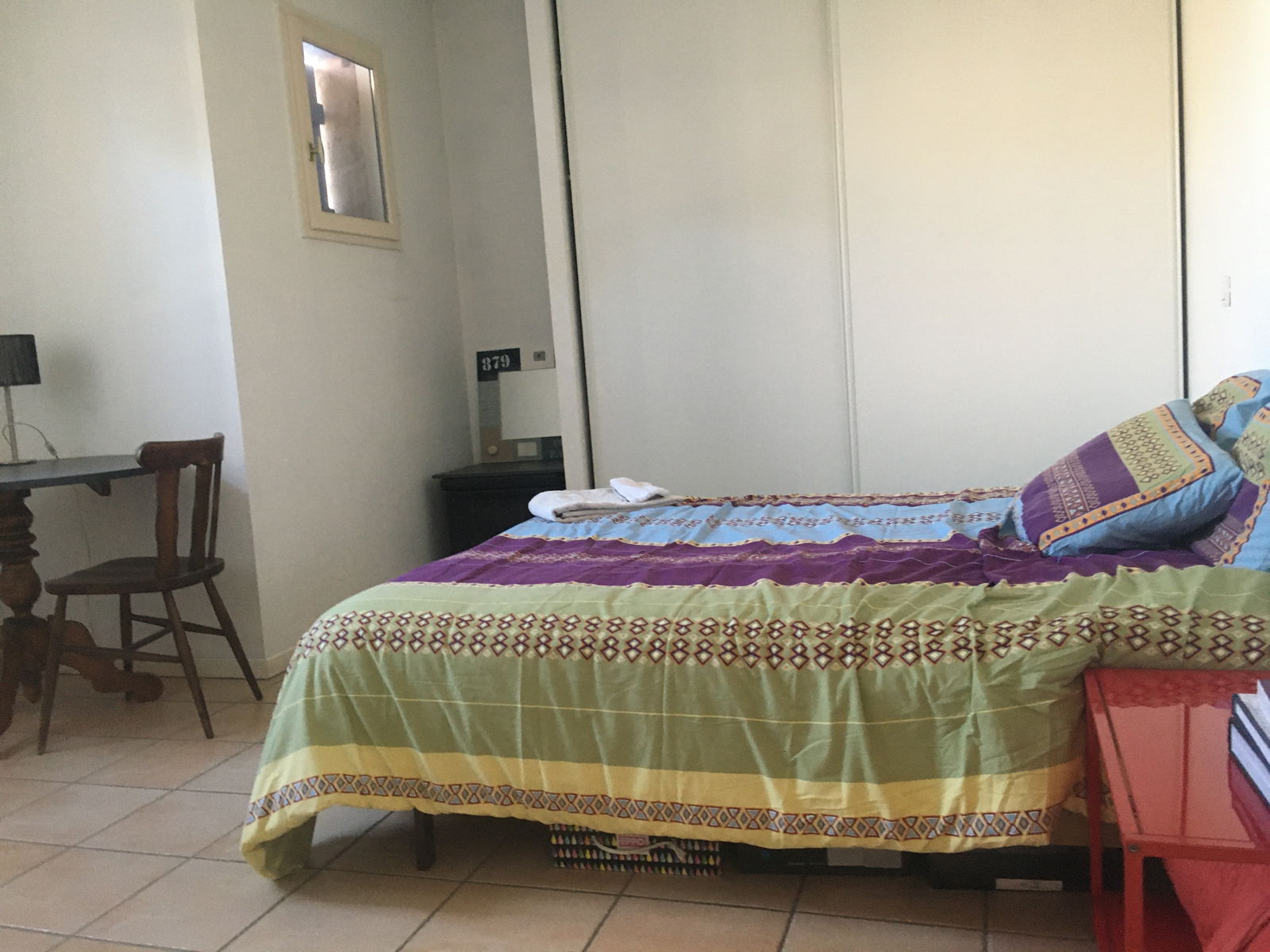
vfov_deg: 48.2
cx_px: 635
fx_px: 1064
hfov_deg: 61.7
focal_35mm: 29
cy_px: 476
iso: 200
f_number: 2.2
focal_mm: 4.15
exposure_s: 1/20
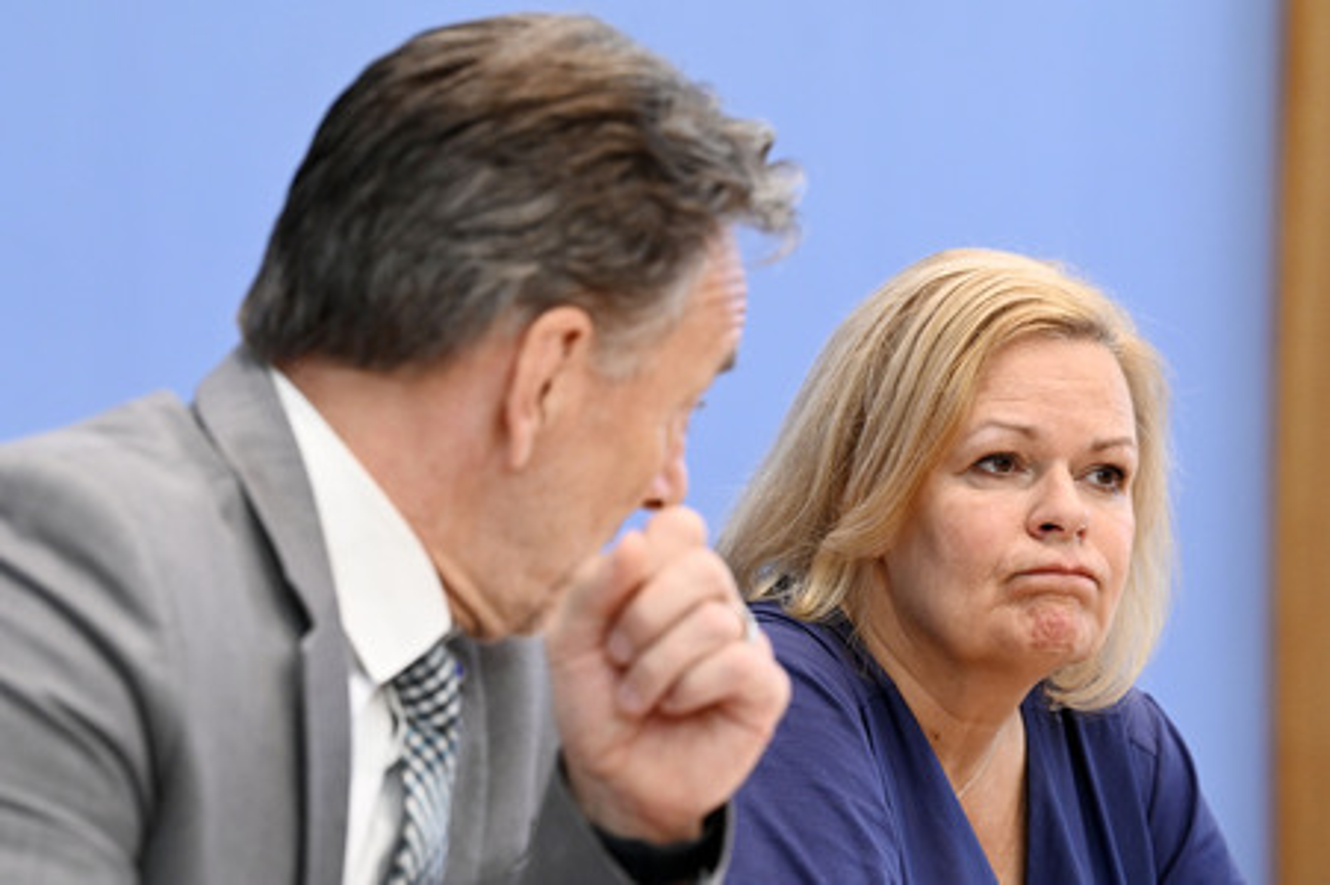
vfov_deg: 7.2
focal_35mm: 190
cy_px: 442
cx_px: 665
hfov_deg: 10.8
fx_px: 7014
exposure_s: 1/400
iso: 4000
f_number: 6.3
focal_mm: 190
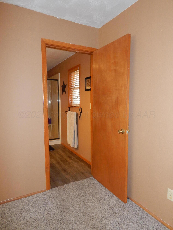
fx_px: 153
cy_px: 115
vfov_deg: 73.9
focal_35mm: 23
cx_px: 86
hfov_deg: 58.9
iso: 200
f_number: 3
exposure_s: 1/30
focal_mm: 4
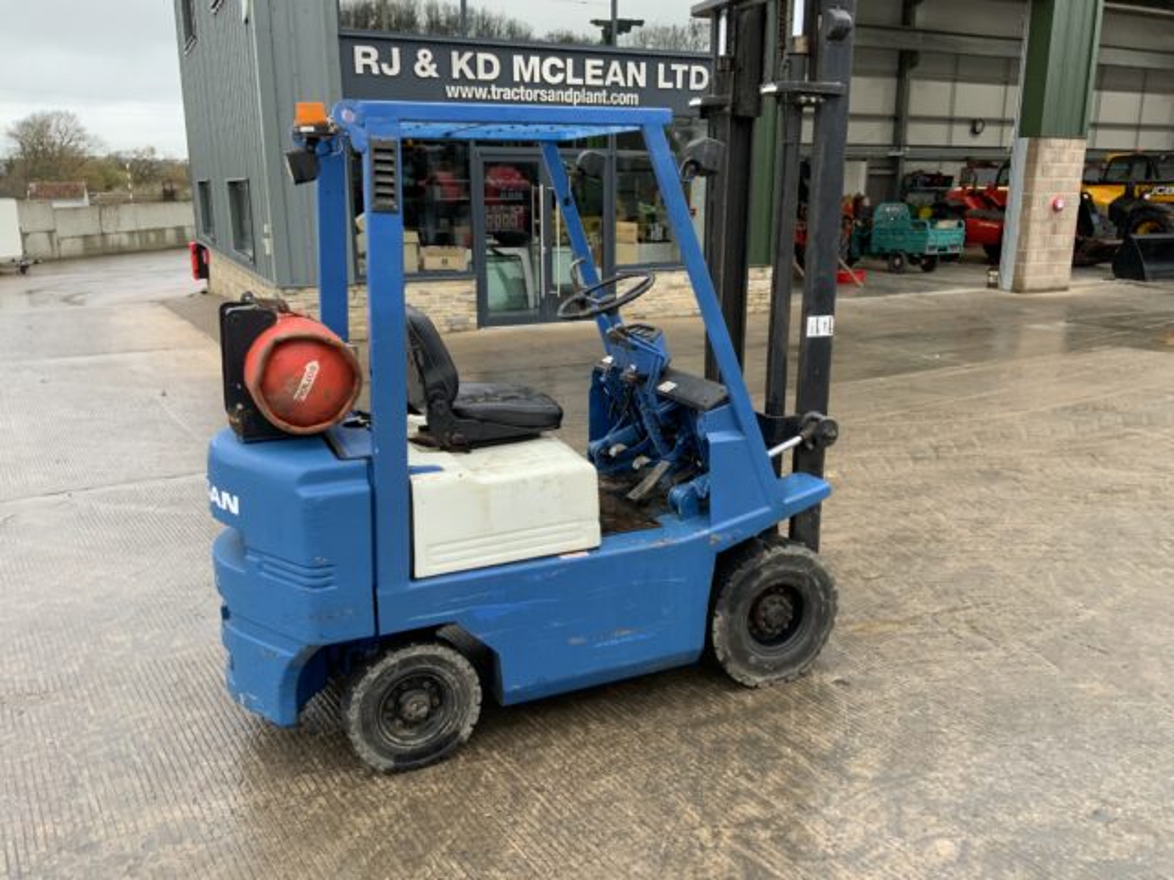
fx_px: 984
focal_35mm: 29
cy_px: 440
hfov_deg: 61.7
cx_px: 587
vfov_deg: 48.2
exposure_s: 1/122
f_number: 1.8
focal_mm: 3
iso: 32
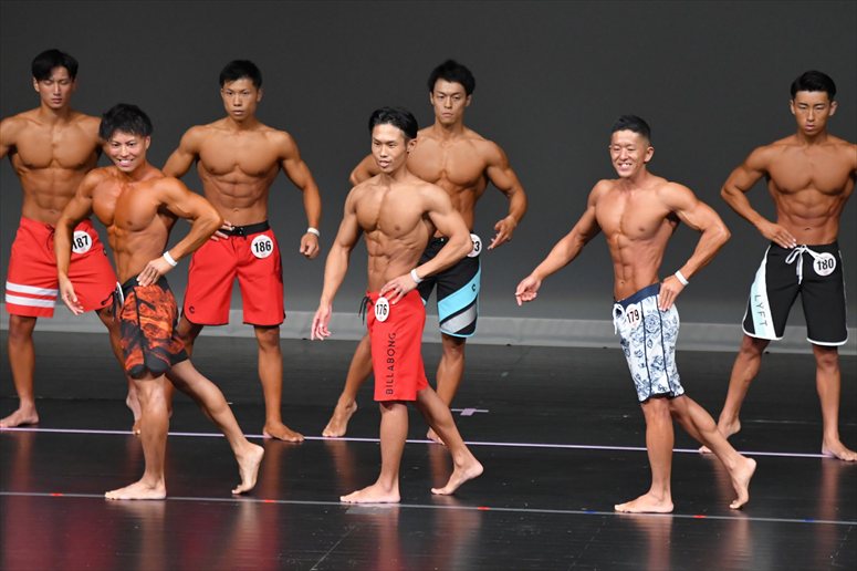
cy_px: 286
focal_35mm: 300
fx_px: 7138
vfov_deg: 4.6
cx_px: 428
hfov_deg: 6.9
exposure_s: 1/400
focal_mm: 200
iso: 4000
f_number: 5.6
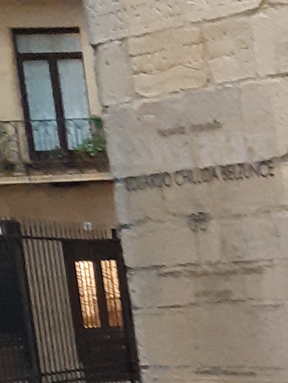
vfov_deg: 12.0
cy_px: 628
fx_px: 1719
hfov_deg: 8.2
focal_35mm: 155
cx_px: 847
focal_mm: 3.93
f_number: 1.7
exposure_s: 1/50
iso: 250
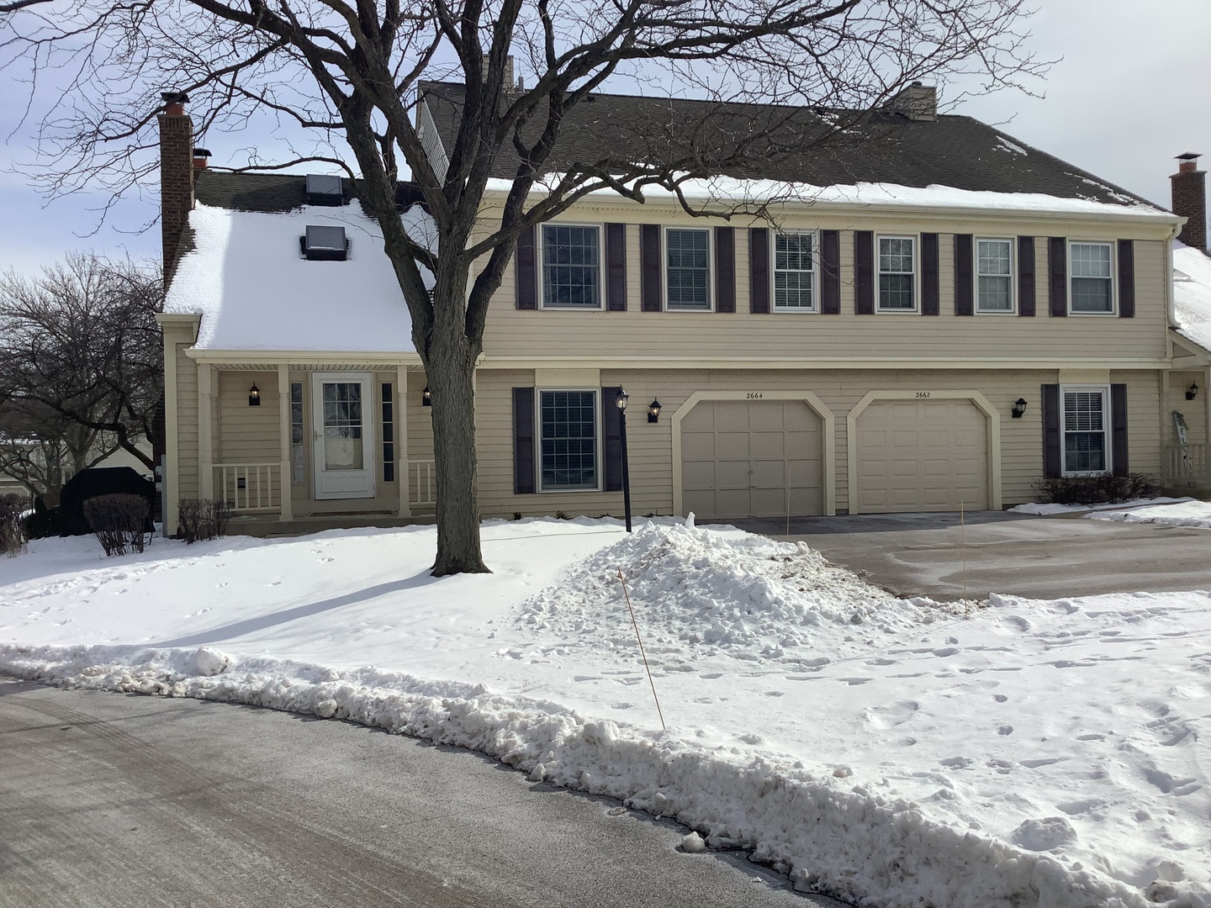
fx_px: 1084
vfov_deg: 45.4
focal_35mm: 31
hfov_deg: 58.4
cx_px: 606
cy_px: 454
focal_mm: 3.3
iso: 25
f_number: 2.4
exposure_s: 1/3135
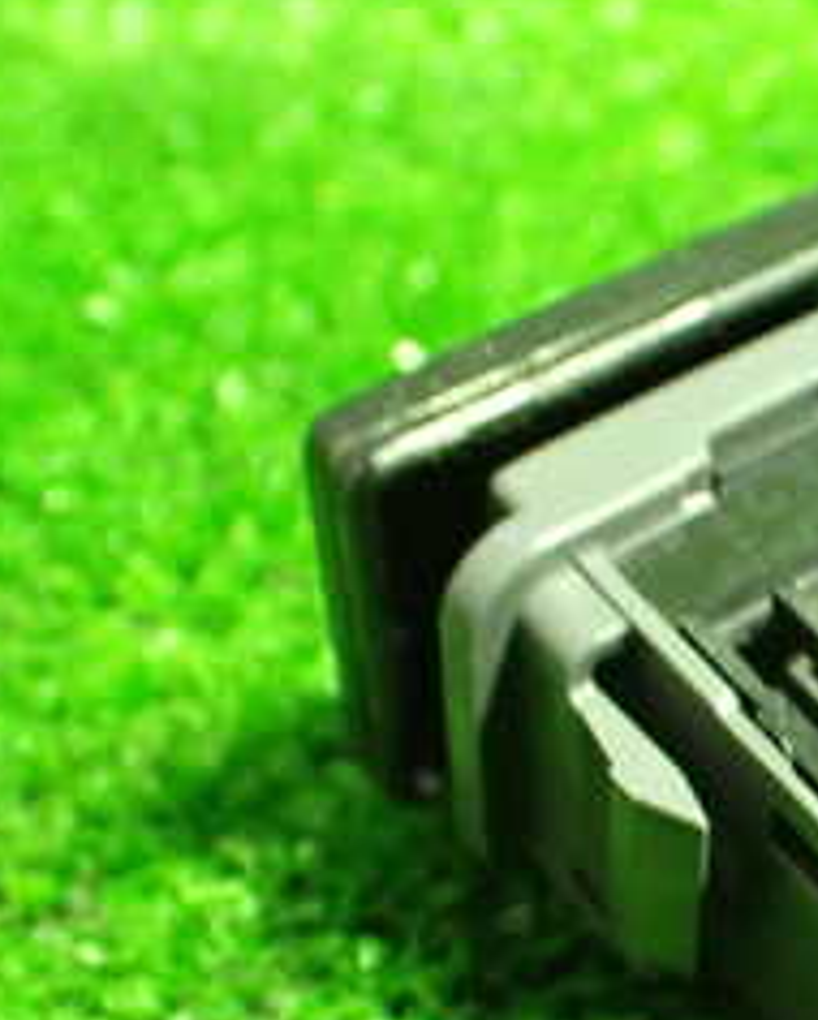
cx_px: 1055
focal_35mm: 74
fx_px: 2237
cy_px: 770
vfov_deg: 25.4
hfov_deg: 19.2
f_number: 2.3
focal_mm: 5.4
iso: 1000
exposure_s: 1/30
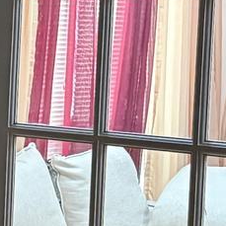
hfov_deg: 7.8
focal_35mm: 190
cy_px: 119
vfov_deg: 9.2
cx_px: -477
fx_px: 1403
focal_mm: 6.76
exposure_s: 1/40
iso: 800
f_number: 1.78
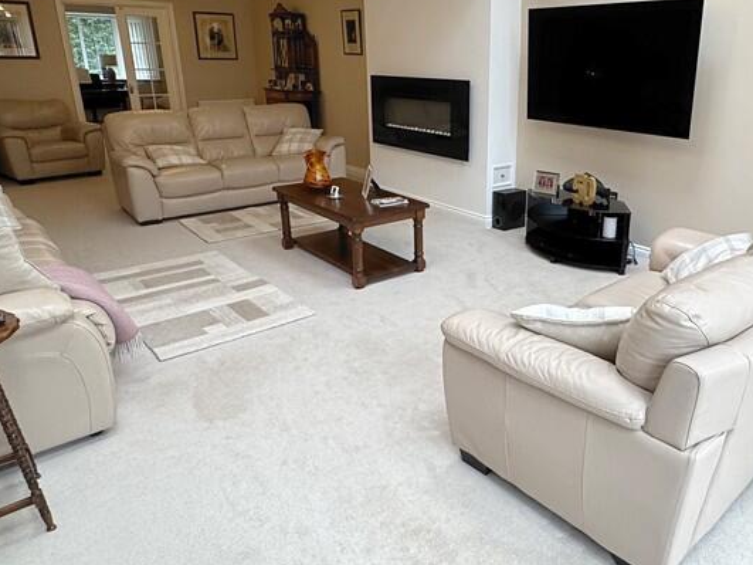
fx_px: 587
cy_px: 250
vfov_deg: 51.2
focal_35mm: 27
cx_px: 471
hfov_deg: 64.4
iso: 200
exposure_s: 1/100
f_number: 2.2
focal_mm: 2.22
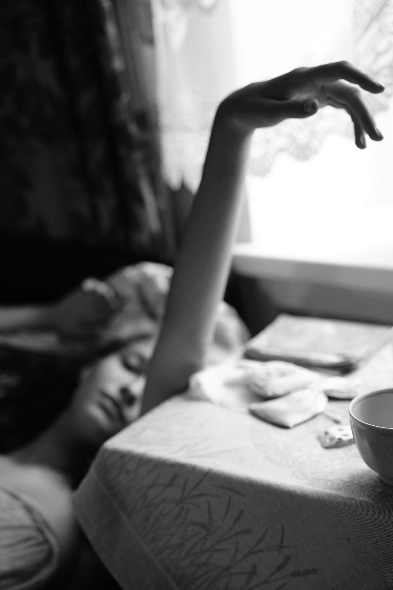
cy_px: 295
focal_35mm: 50
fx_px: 818
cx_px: 196
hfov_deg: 27.0
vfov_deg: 39.6
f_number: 2.2
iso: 1600
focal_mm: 50
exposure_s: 1/160
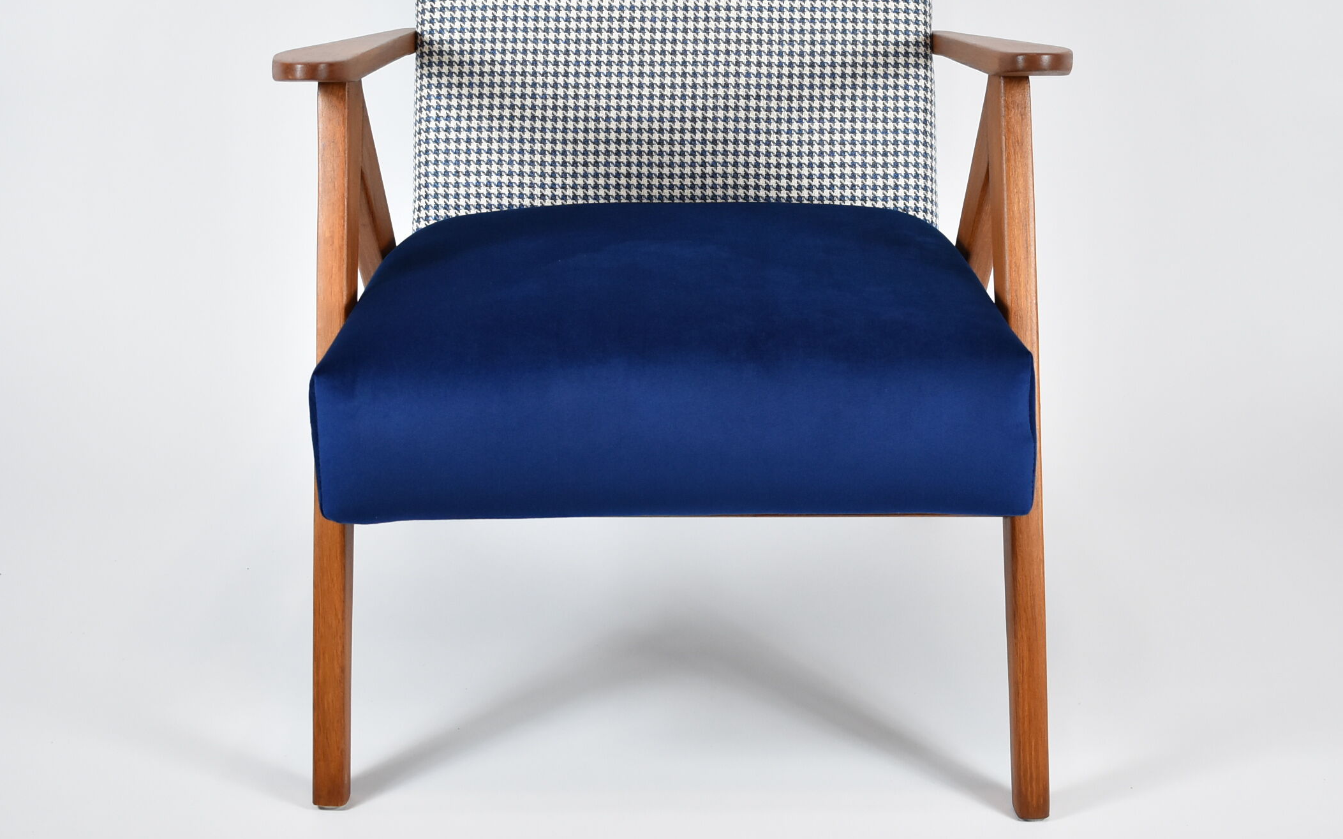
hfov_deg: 34.7
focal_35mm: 59
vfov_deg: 21.9
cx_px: 674
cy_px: 239
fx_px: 2149
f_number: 4
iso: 800
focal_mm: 27
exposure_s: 1/125
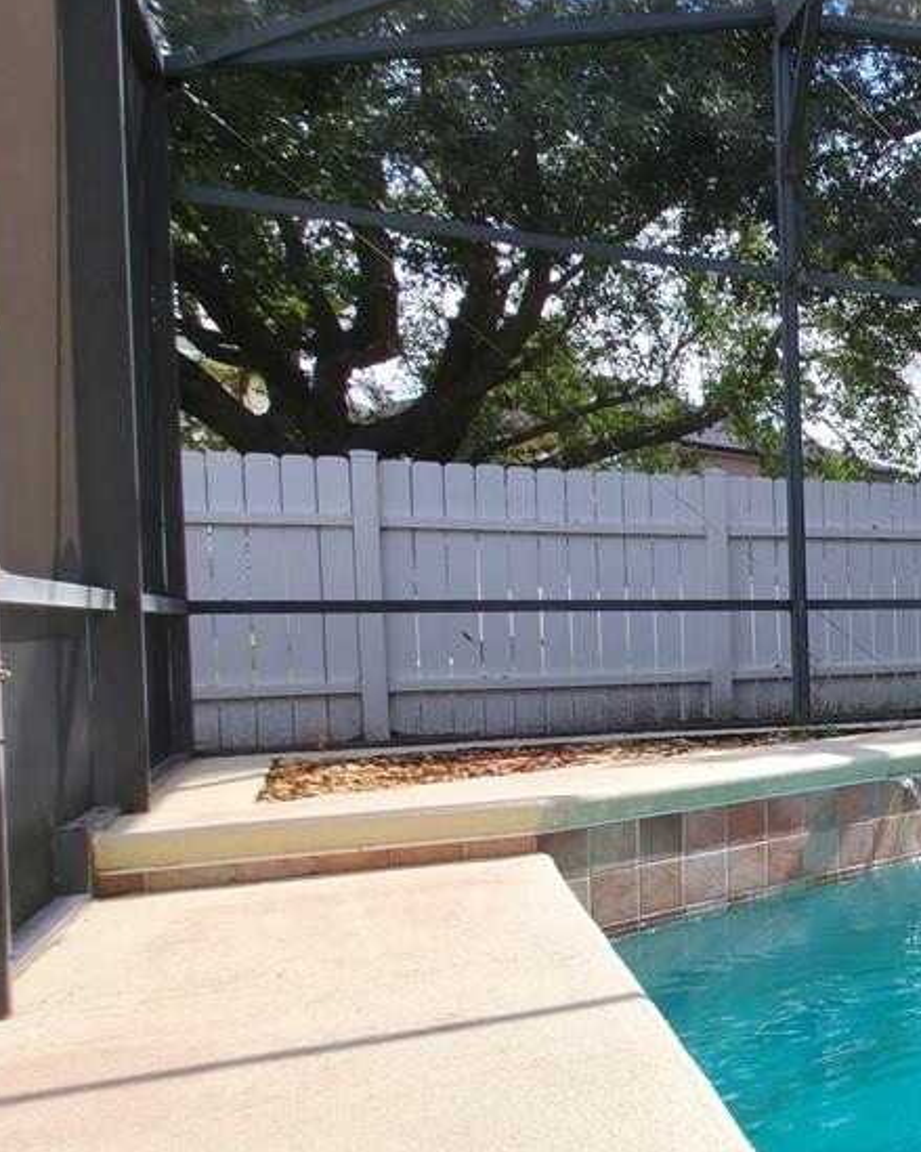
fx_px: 1261
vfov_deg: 48.9
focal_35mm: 37
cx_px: 1494
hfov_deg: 25.4
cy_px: 667
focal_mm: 2.2
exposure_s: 1/1809
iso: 20
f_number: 1.9
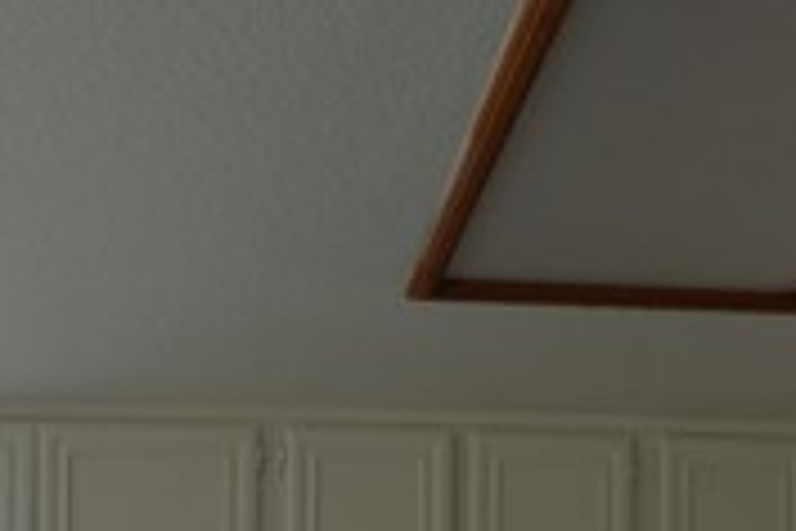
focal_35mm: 58
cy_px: 808
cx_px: 252
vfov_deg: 20.0
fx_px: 1282
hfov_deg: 34.1
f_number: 6.3
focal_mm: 16
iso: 125
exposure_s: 1/30
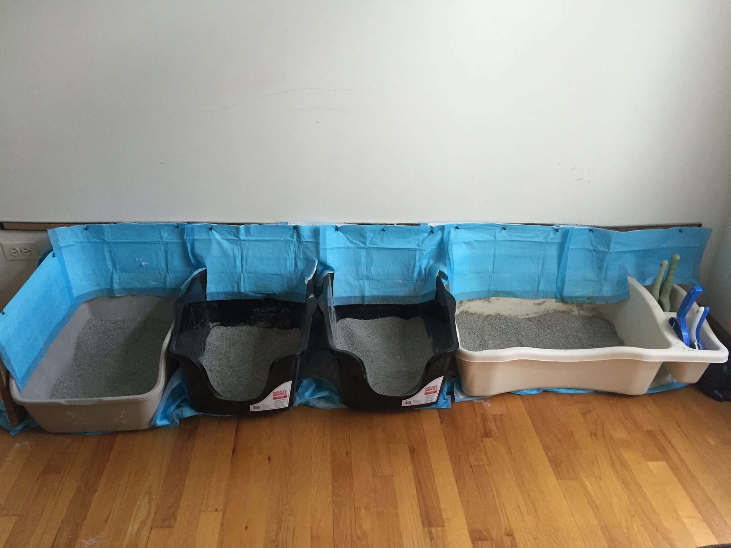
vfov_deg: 48.2
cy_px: 274
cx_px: 366
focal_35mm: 29
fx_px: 612
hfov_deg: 61.7
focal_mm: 4.15
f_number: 2.2
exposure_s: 1/30
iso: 125
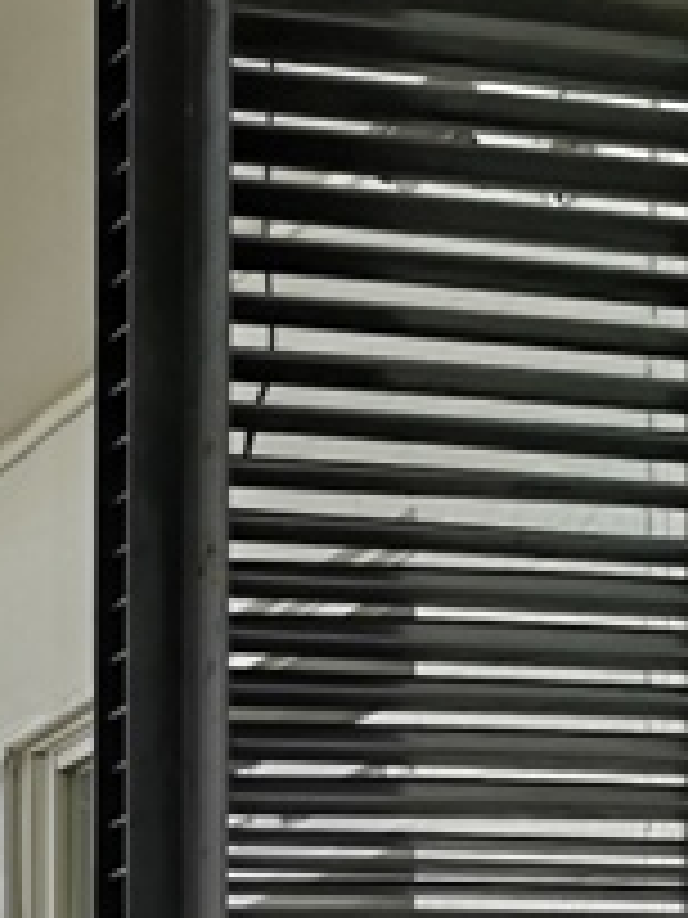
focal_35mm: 106
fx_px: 2809
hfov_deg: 12.6
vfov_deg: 16.4
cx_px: -598
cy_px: 1508
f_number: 1.8
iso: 50
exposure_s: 1/1185
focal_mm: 3.95
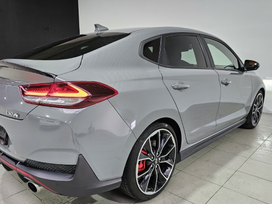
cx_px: 121
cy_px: 120
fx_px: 220
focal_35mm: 28
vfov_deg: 49.5
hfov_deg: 63.3
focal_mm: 6.3
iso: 100
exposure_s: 1/100
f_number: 1.7
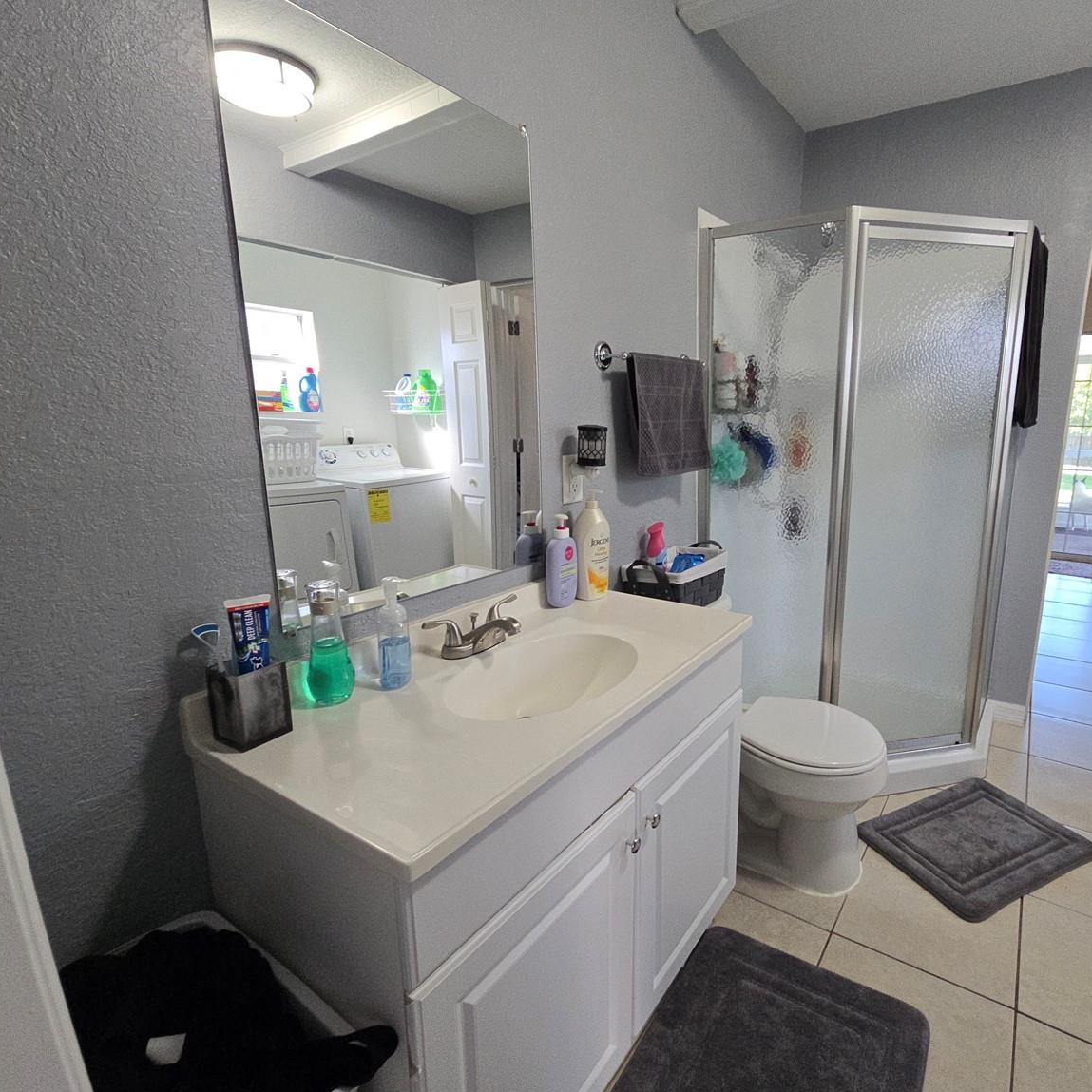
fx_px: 571
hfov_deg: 86.2
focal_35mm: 16
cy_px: 540
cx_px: 661
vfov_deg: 87.4
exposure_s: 1/60
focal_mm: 2.2
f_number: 2.2
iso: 80
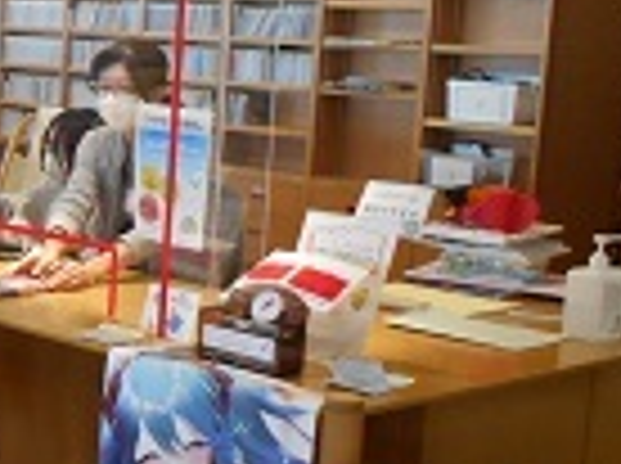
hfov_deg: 19.5
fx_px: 1540
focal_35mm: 86
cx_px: -344
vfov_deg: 17.1
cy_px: 218
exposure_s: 1/30
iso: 220
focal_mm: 4.6
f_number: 3.2
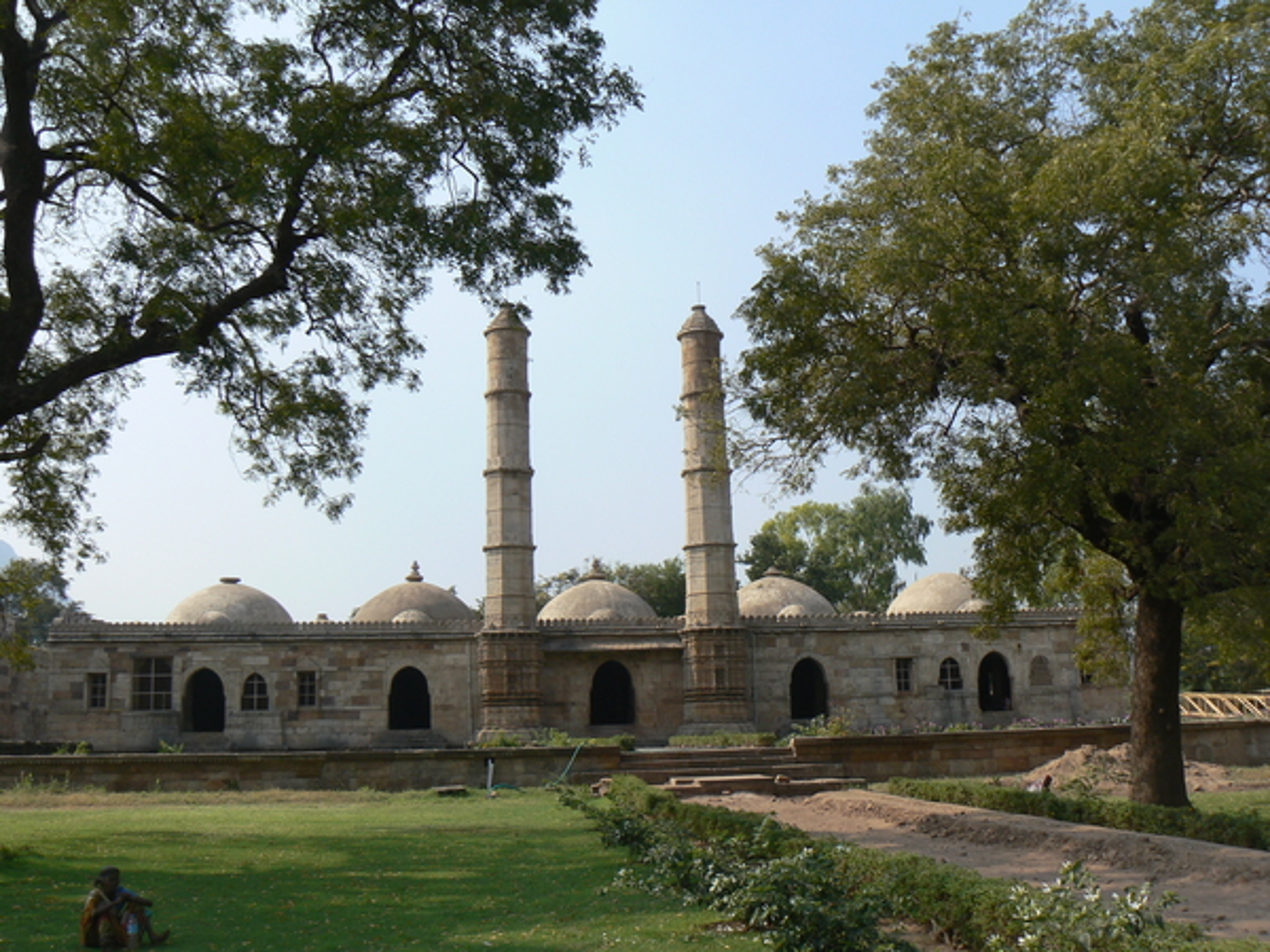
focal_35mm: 36
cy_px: 476
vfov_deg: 39.7
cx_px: 635
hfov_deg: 51.4
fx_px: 1321
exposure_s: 1/400
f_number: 5.6
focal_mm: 6
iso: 80
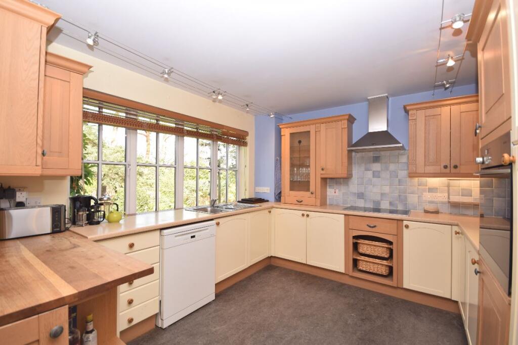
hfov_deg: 100.4
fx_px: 216
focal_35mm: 15
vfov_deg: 77.3
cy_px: 172
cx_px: 259
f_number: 4
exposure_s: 1/60
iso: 100
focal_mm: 10
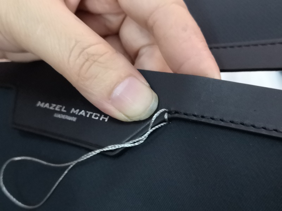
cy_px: 106
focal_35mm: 54
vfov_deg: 27.0
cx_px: 141
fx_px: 440
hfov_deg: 35.5
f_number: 2.4
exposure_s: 1/25
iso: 400
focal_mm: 3.95
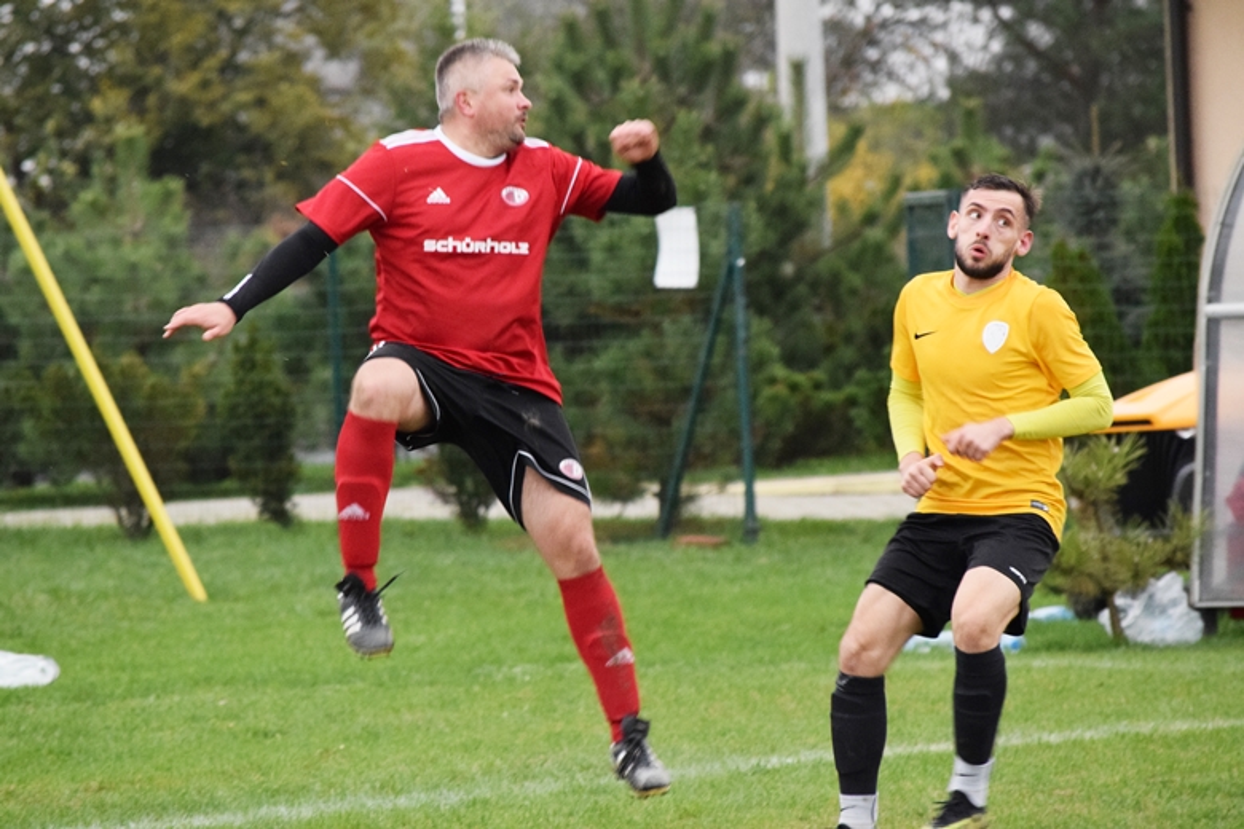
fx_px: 10366
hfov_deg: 6.9
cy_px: 414
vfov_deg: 4.6
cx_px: 622
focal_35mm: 300
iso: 3200
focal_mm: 200
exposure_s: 1/200
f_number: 5.6
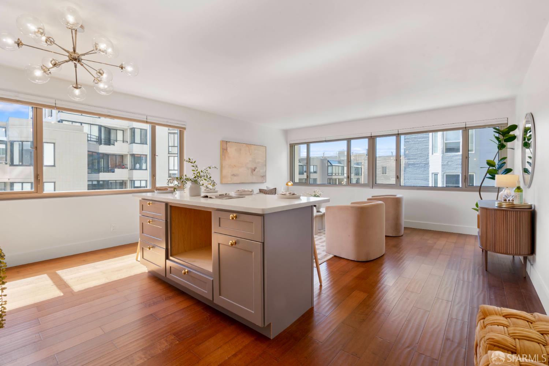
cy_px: 183
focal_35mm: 16
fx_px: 244
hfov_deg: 96.7
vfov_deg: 73.7
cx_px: 274
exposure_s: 1/3
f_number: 16
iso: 320
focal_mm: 16
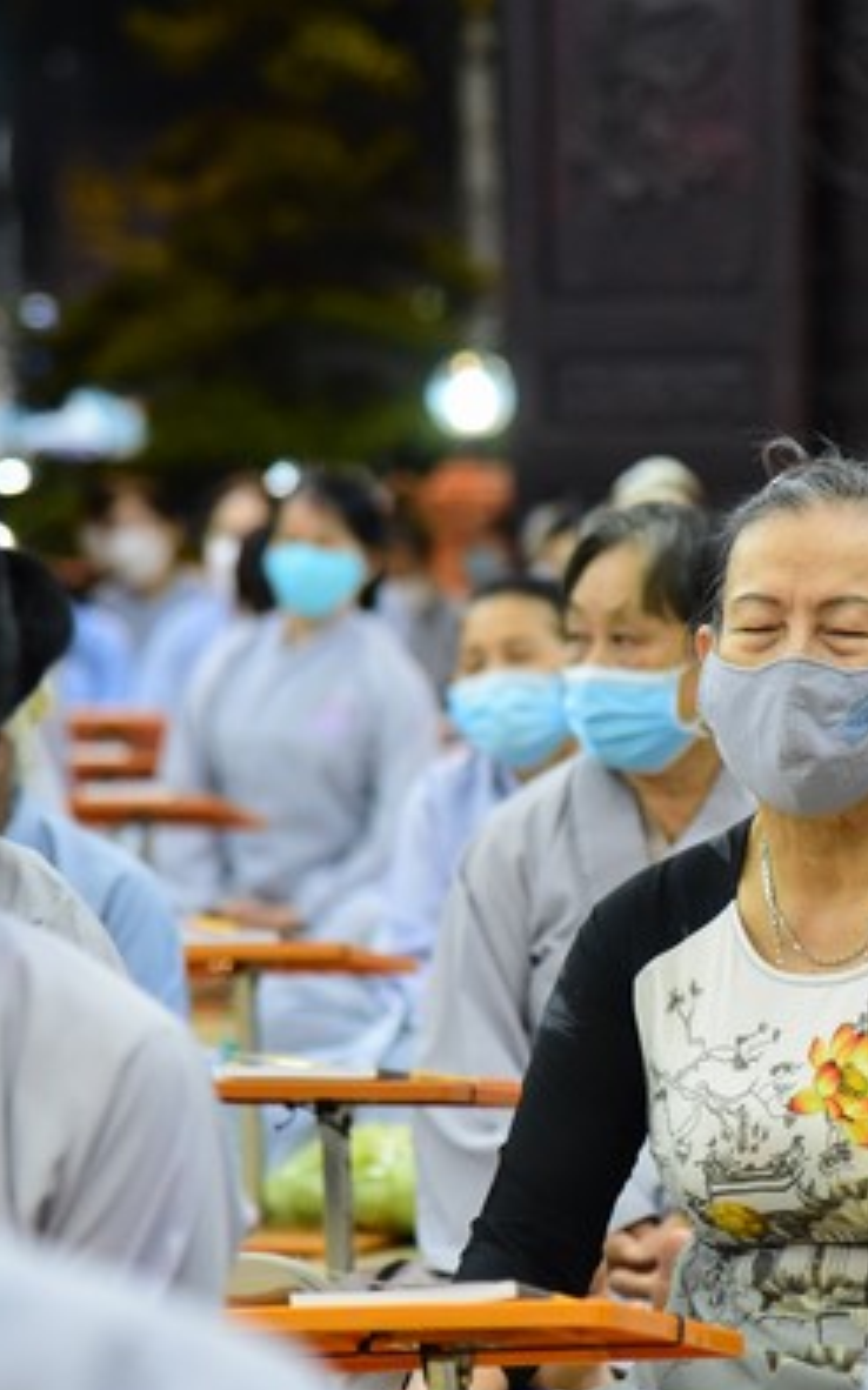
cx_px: 681
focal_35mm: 202
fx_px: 7651
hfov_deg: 6.5
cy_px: 762
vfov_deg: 10.4
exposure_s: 1/125
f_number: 4
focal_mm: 120
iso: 6400
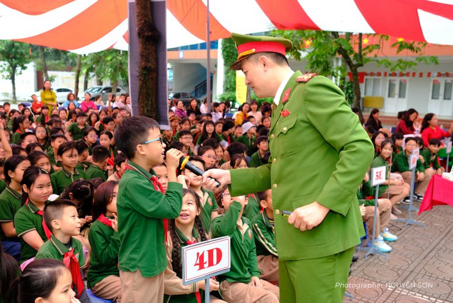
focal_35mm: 35
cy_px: 152
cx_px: 226
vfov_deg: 37.9
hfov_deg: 54.4
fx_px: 441
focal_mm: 23
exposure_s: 1/100
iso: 250
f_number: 3.2
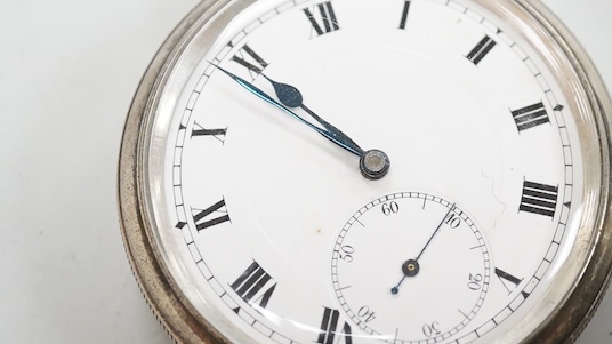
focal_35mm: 99
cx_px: 369
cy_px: 72
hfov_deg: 21.5
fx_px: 1606
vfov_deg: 12.2
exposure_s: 1/400
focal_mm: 30
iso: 3200
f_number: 5.6
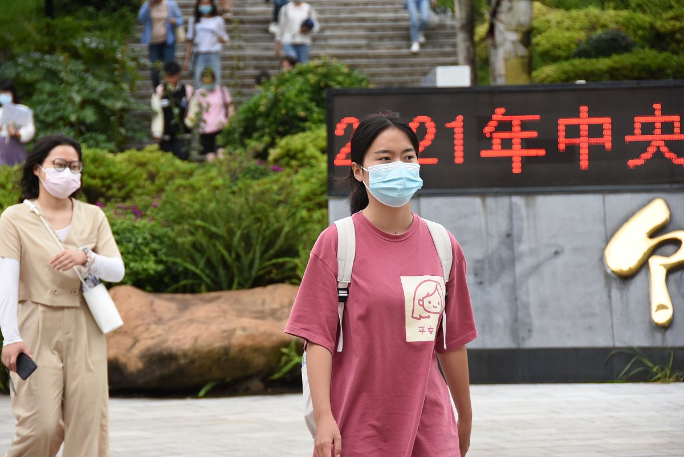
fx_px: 2995
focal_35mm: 158
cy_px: 228
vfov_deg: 8.7
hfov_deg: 13.0
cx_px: 342
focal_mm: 105
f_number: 5.3
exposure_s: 1/500
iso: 400
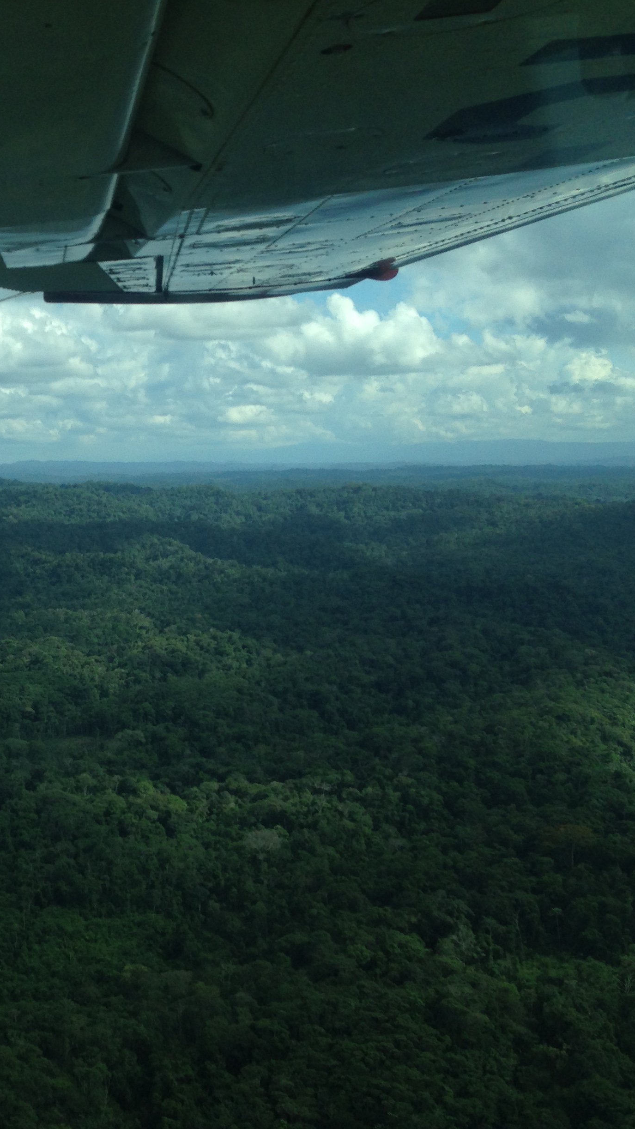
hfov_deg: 23.9
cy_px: 564
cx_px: 4
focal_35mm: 48
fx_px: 1437
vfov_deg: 42.9
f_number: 2.4
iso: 50
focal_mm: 4.12
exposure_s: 1/1506
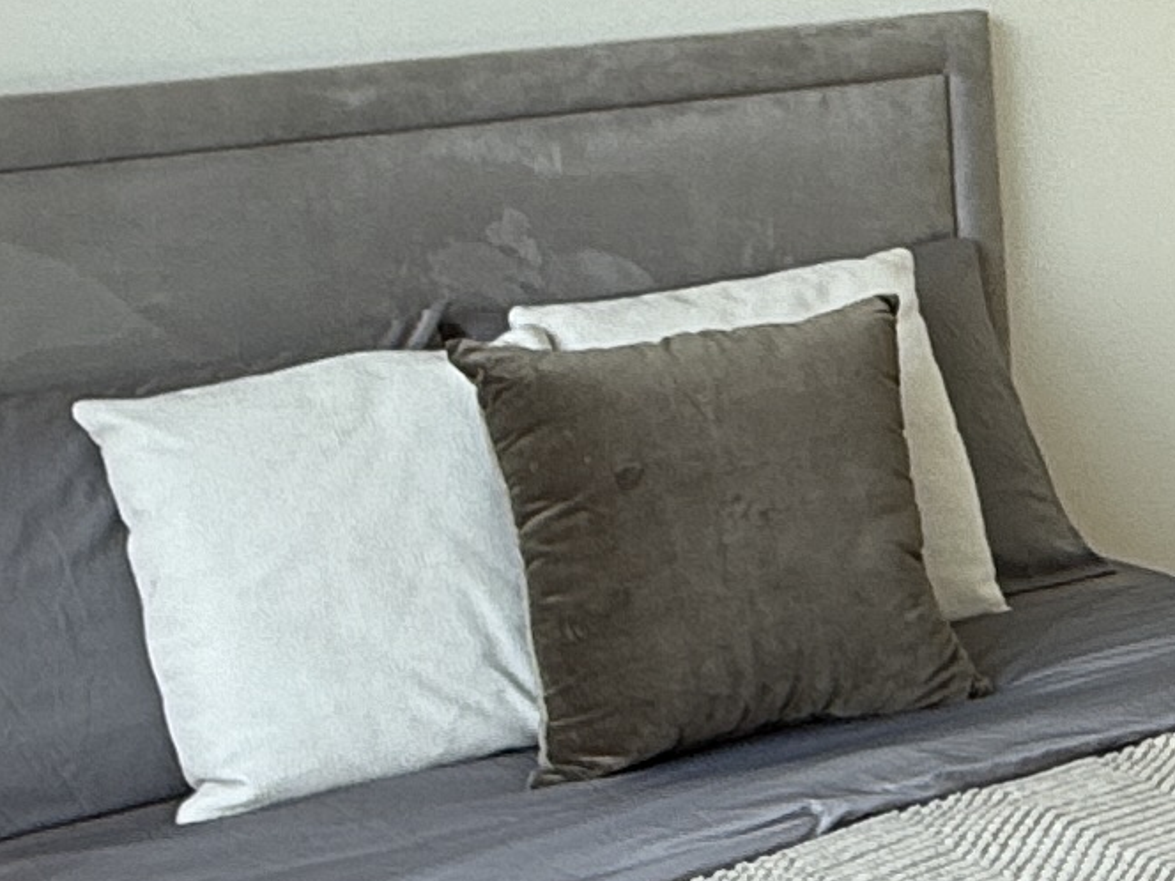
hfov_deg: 22.1
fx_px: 2885
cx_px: 1212
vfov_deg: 17.3
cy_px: 285
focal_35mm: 85
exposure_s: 1/99
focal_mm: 2.22
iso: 50
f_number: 2.2
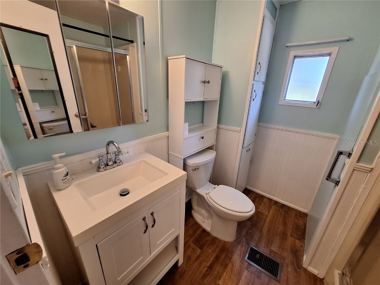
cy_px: 142
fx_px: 143
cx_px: 190
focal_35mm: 13
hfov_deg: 106.2
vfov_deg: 89.9
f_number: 2.2
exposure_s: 1/50
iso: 125
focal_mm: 1.74
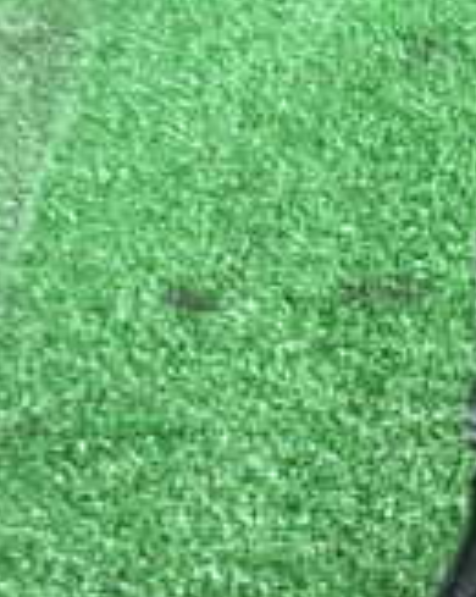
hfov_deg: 13.7
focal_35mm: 90
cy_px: 586
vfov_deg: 20.6
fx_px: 1588
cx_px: 1029
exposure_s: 1/30
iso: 320
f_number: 2
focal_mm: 4.5
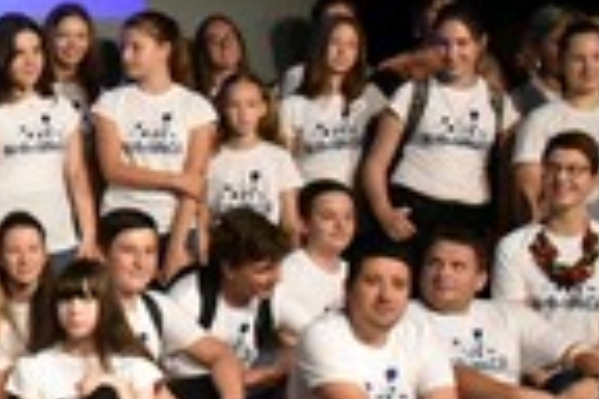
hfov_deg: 13.9
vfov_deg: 10.0
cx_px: -341
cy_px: 152
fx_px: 2279
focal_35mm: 137
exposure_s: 1/1250
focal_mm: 24
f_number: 4
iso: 12800
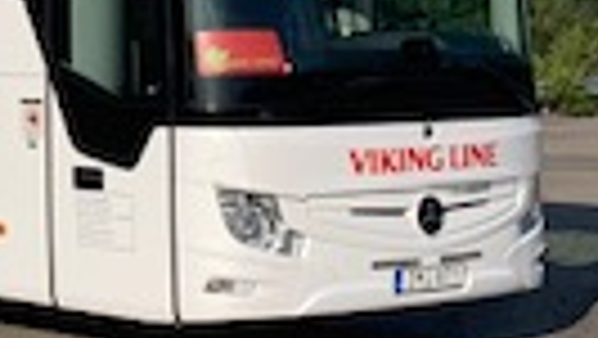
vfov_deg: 8.9
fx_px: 2158
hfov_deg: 14.9
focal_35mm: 136
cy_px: 5
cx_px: -243
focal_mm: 4.25
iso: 25
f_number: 1.8
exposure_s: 1/2611
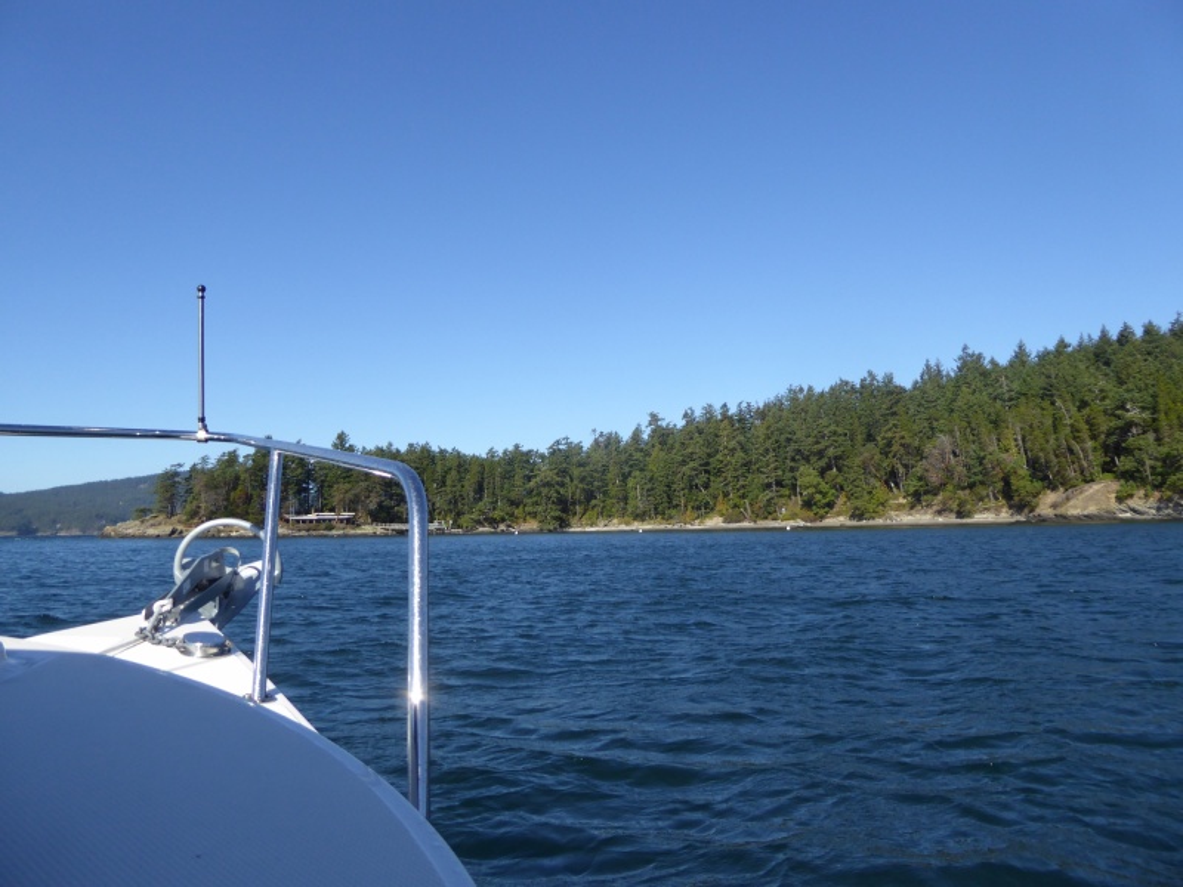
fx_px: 854
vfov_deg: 54.9
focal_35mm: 25
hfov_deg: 69.4
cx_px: 592
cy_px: 444
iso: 100
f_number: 3.3
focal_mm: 4.3
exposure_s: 1/1000
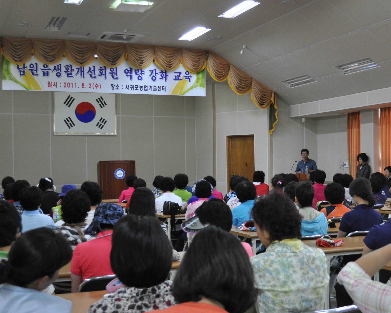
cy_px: 173
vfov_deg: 28.1
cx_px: 258
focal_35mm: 54
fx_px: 625
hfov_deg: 34.4
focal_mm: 24
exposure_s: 1/90
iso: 1000
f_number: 4.8
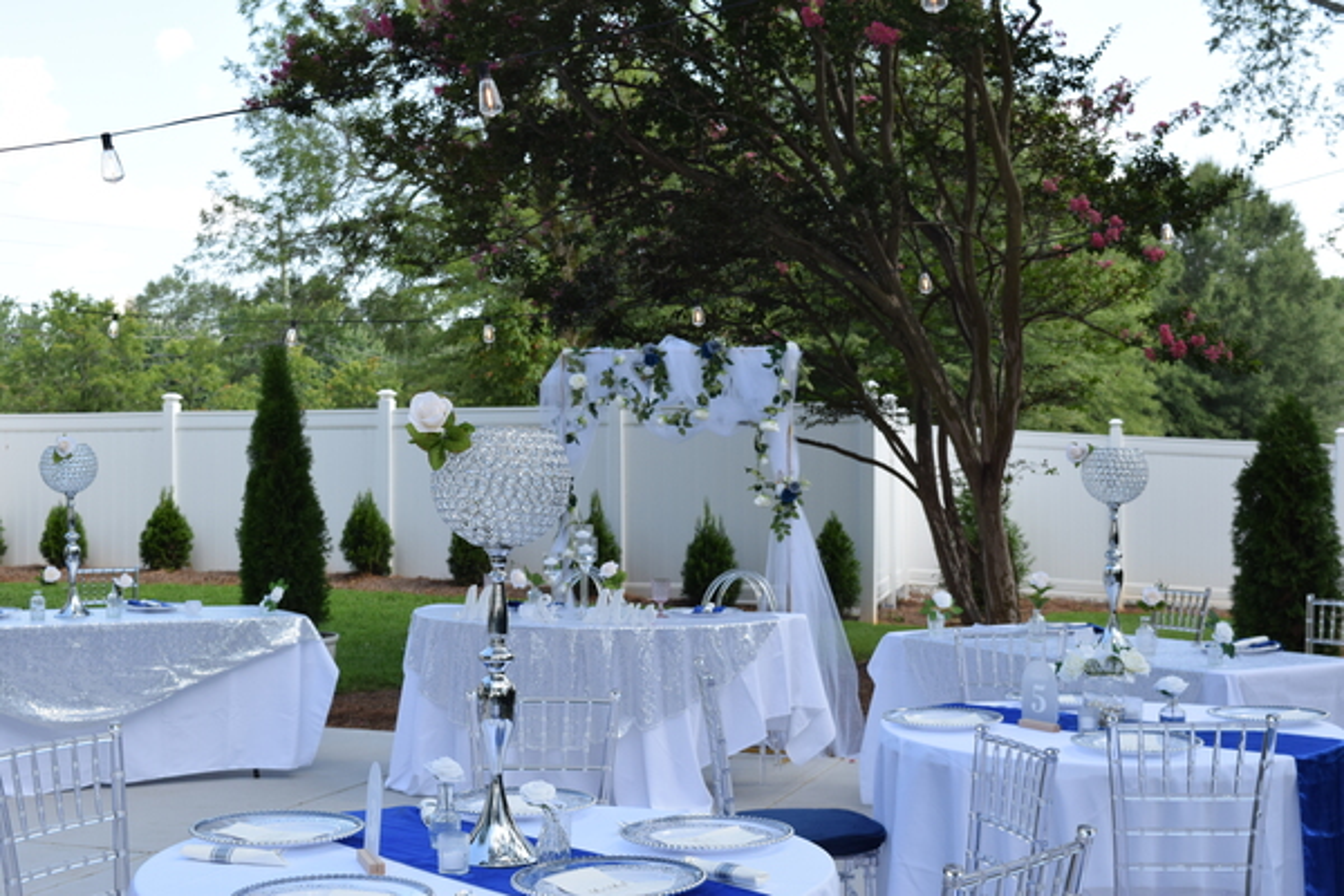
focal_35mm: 51
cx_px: 672
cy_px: 448
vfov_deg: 26.5
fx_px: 1904
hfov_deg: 38.9
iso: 400
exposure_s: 1/250
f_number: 8
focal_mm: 34
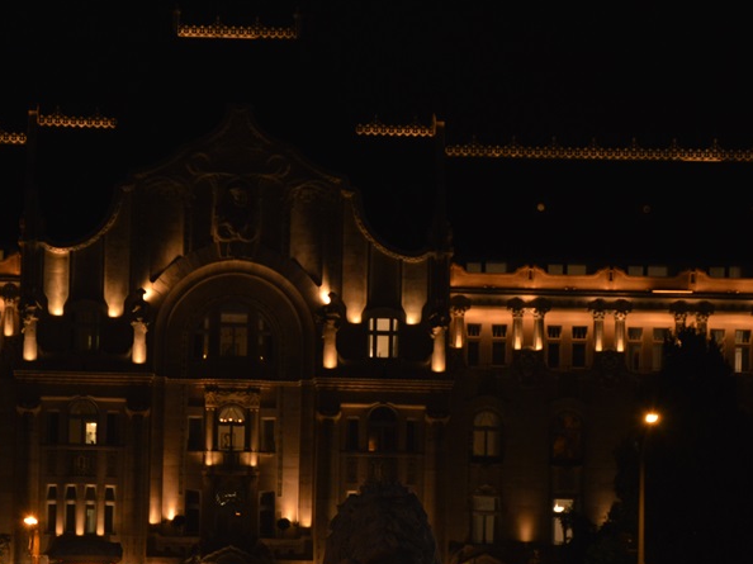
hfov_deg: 11.4
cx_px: 250
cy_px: 402
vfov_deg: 8.5
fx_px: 3783
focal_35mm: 174
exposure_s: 1/15
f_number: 5.3
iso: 450
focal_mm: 70
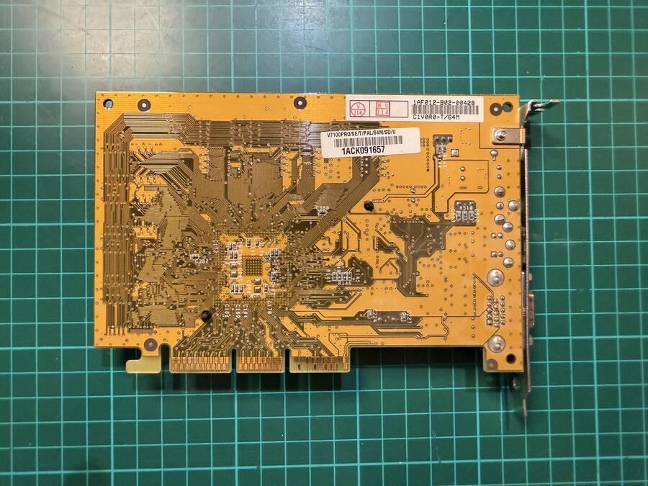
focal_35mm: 24
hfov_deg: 71.6
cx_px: 324
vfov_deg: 56.8
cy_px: 243
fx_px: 449
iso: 320
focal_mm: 2.22
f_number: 2.2
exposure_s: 1/49
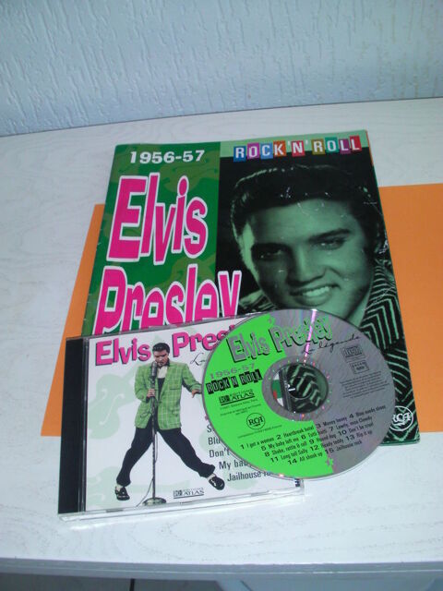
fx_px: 648
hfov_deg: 37.7
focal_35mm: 38
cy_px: 296
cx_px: 222
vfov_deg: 49.0
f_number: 5.6
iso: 126
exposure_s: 1/30
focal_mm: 6.3
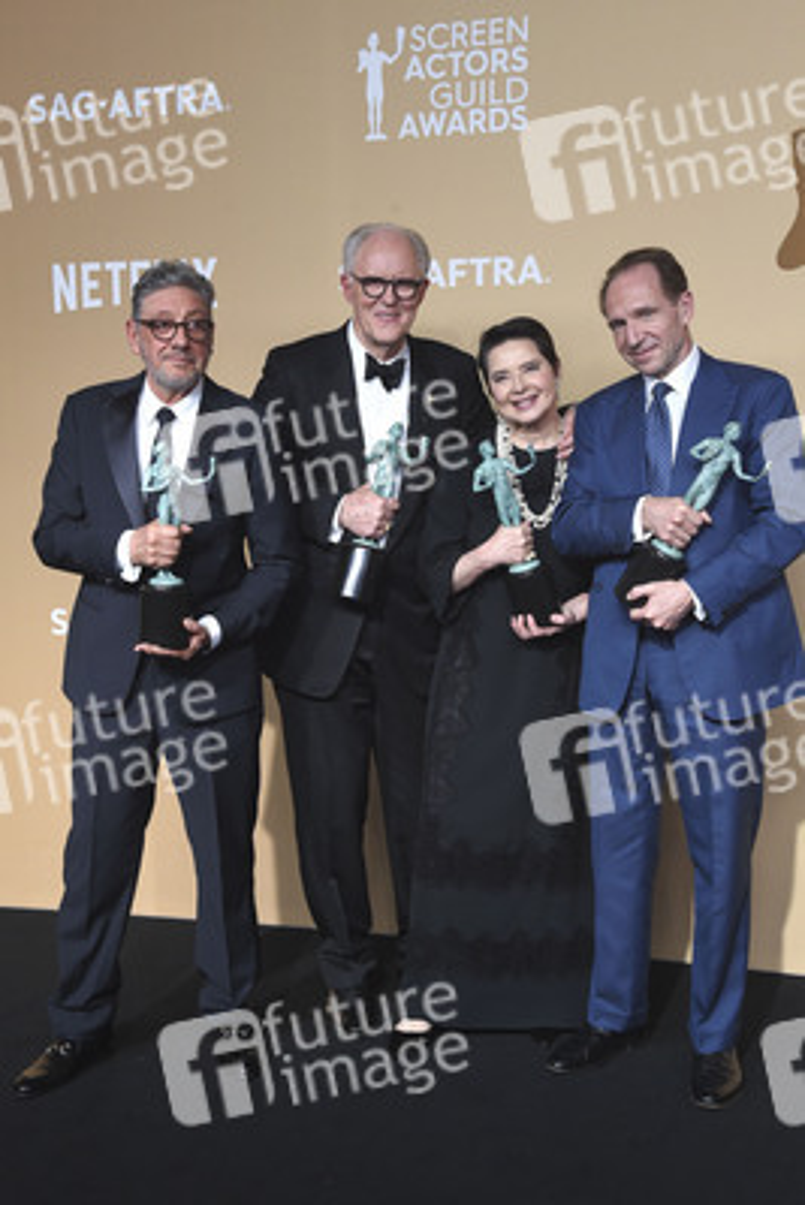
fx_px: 1676
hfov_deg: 27.0
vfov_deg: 39.6
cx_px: 402
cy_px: 602
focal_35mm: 50
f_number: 7.1
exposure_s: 1/250
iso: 2500
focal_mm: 50
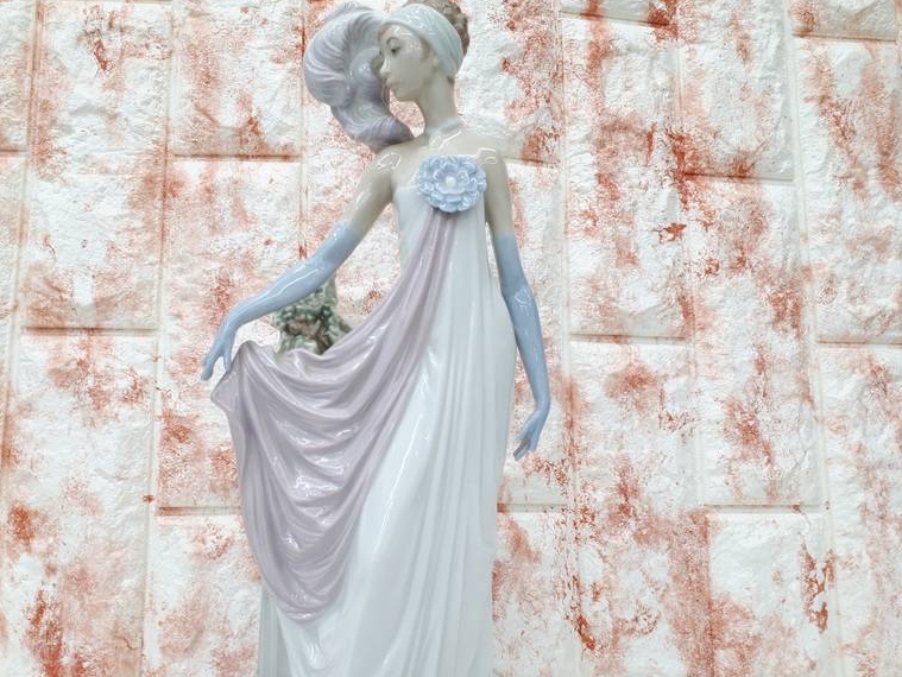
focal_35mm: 32
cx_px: 422
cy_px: 384
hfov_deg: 56.7
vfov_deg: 44.1
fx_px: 834
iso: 50
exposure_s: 1/50
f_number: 1.9
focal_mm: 3.6
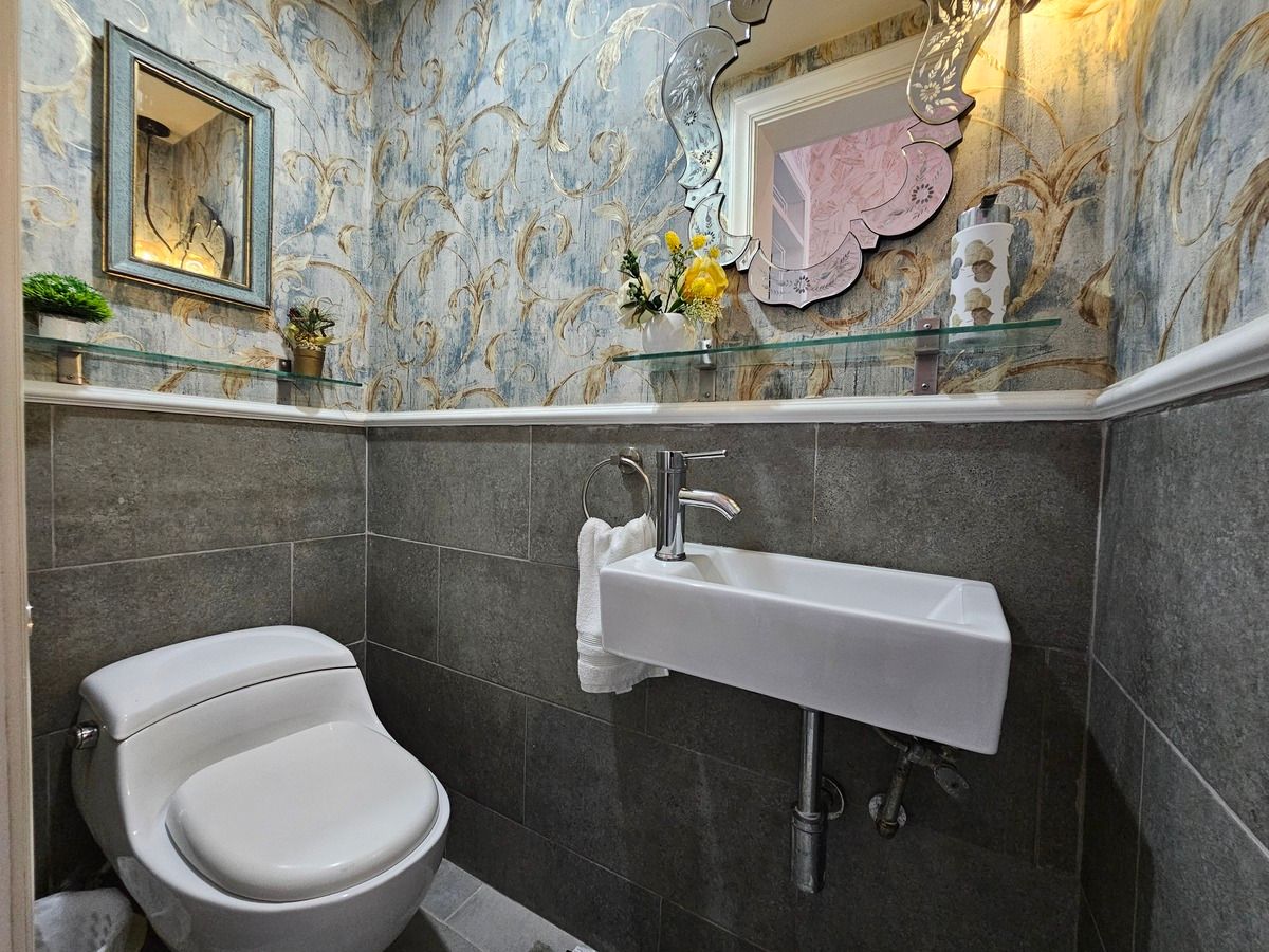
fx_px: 477
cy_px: 476
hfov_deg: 106.2
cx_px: 634
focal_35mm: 13
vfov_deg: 89.9
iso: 400
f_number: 2.2
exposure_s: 1/30
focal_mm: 2.2
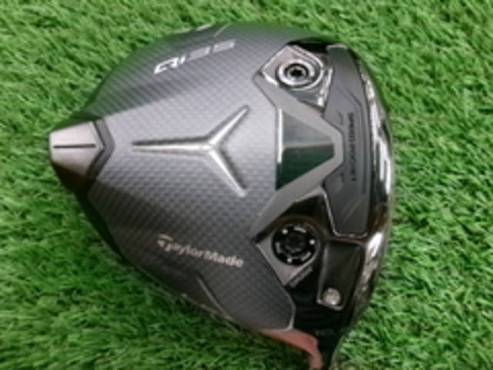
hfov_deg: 63.4
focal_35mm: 28
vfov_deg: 49.7
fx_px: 399
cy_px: 185
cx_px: 246
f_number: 3.9
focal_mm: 5.1
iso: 800
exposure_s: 1/34
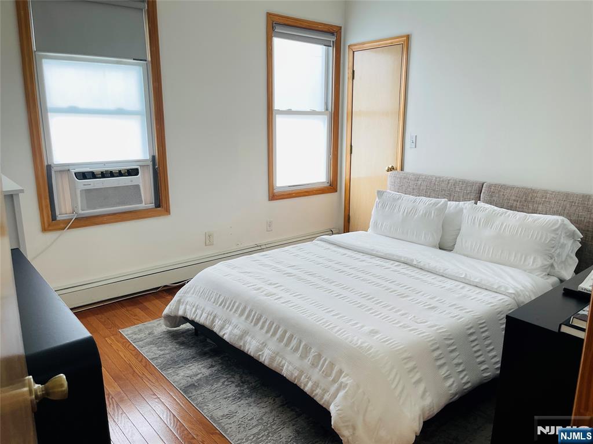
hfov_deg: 69.4
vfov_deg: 54.9
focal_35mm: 25
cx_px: 296
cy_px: 222
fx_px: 428
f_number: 1.6
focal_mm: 5.1
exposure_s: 1/120
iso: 80
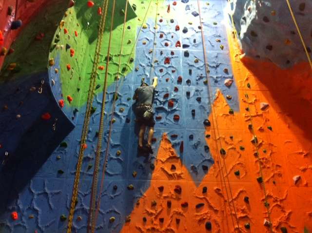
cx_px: 156
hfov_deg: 52.7
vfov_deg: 40.6
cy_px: 116
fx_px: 315
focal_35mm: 35
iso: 250
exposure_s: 1/15
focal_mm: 3.85
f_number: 2.8
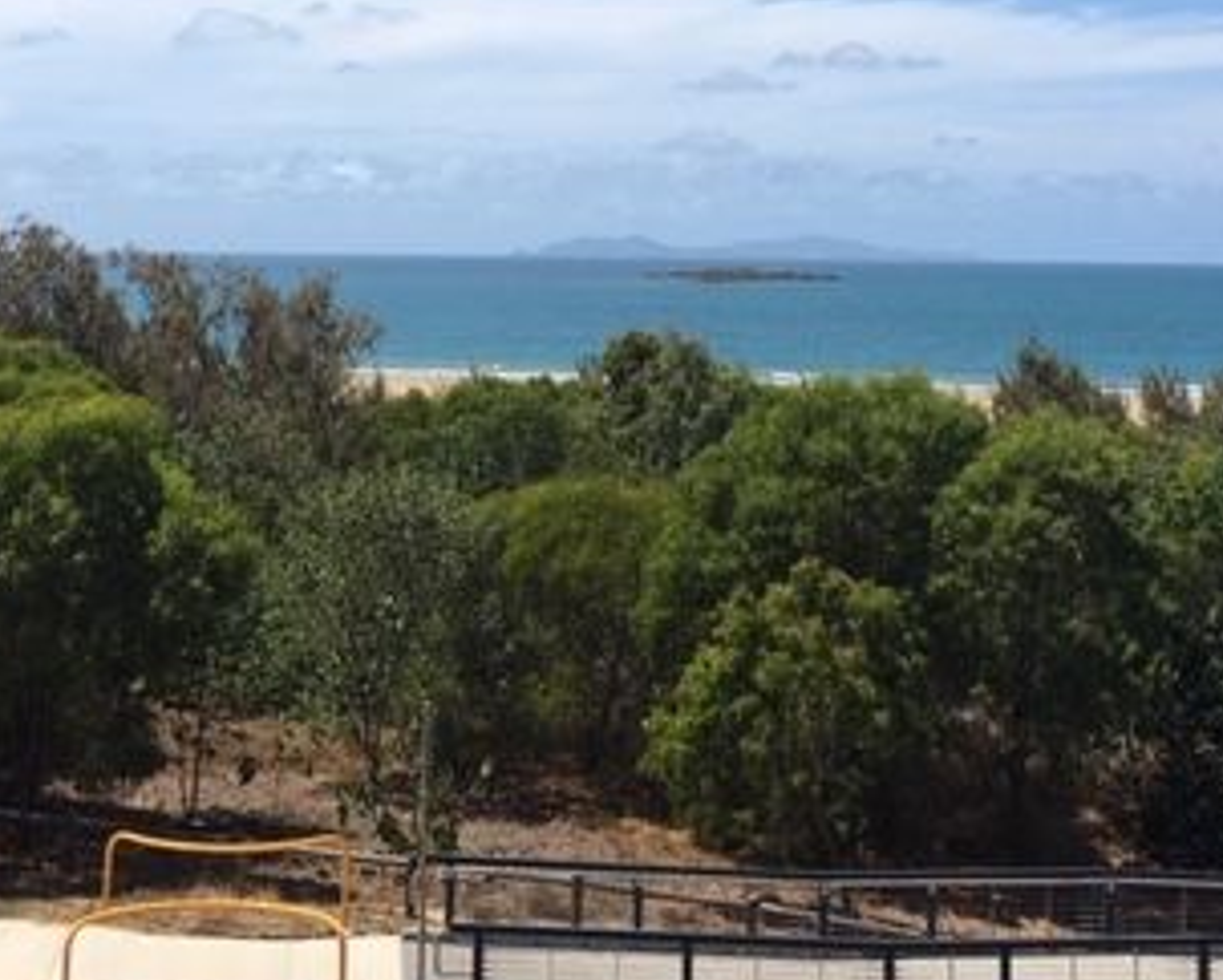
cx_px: 539
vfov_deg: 24.6
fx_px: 2173
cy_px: 73
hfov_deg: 31.4
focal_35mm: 60
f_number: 2.2
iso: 25
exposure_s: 1/2137
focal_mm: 4.15
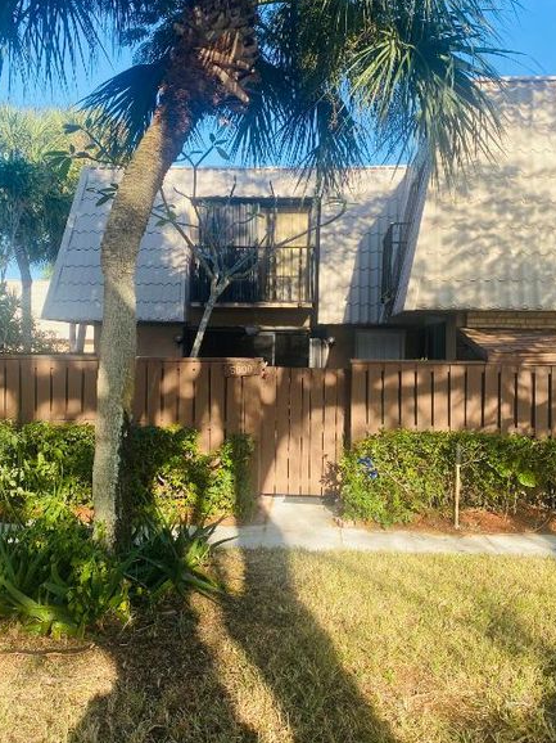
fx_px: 643
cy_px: 354
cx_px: 288
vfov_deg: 60.0
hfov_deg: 46.8
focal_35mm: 30
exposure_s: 1/852
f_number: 1.8
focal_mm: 4.25
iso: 32
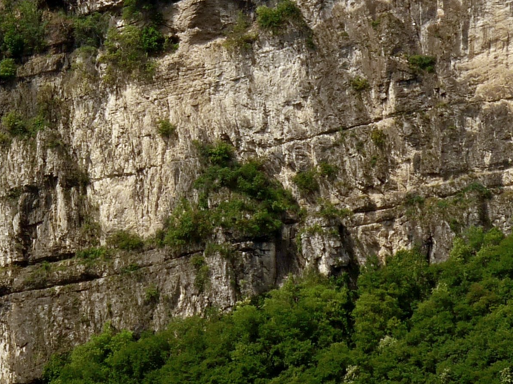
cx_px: -75
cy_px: 12
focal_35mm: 661
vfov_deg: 2.2
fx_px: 9794
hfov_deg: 3.0
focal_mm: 38.5
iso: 100
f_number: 5.6
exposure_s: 1/400
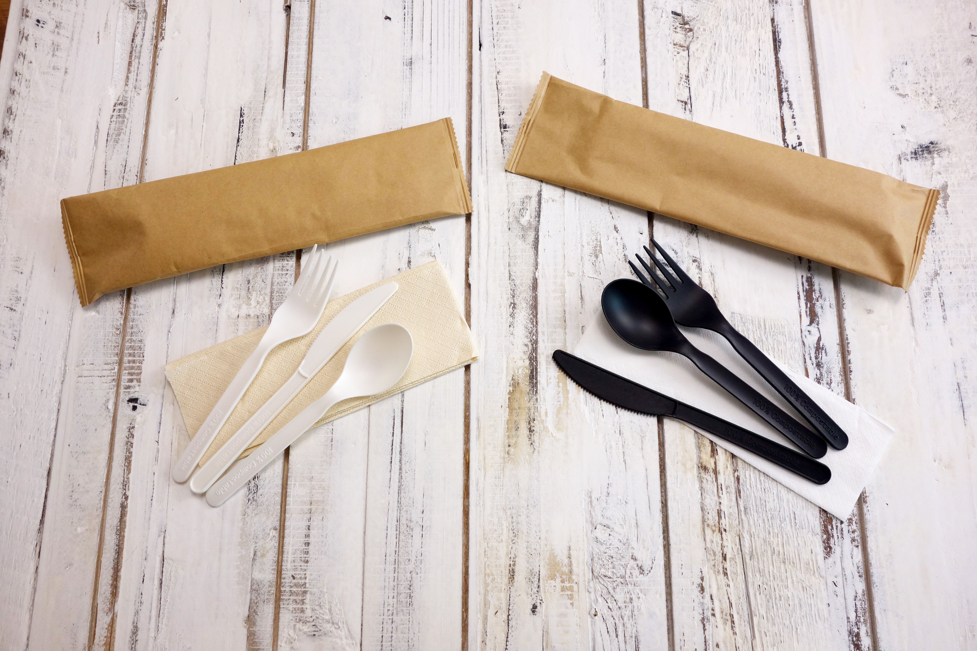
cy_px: 326
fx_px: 760
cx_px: 488
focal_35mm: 28
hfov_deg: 65.5
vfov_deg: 46.4
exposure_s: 1/100
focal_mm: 10.4
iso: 125
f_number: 5
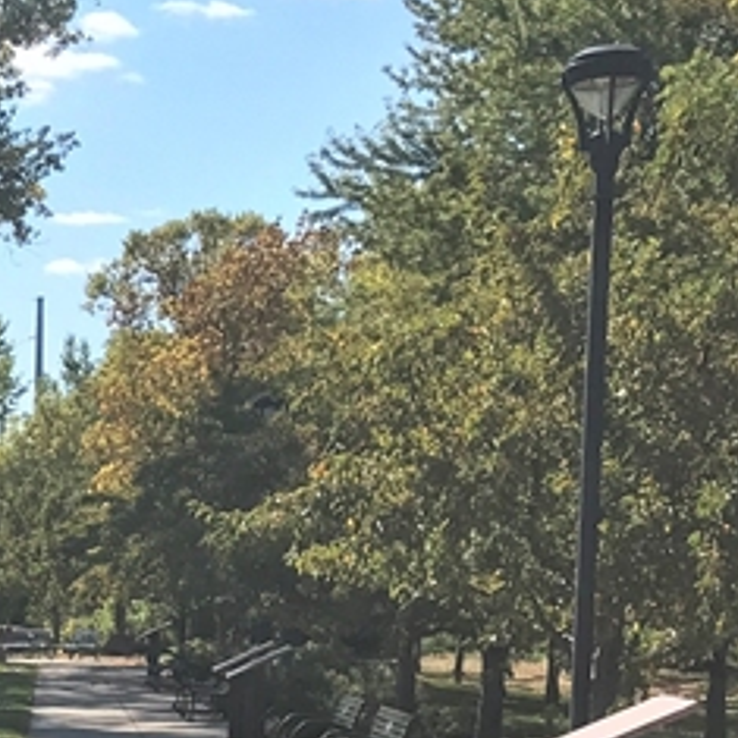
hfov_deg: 14.4
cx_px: -553
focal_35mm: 108
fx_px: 2605
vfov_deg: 15.5
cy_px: 898
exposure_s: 1/2037
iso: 20
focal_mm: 3.99
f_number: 1.8
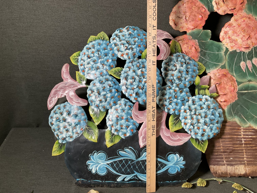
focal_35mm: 29
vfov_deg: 48.2
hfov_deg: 61.7
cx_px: 128
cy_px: 96
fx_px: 215
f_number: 1.8
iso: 64
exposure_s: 1/50
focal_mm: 3
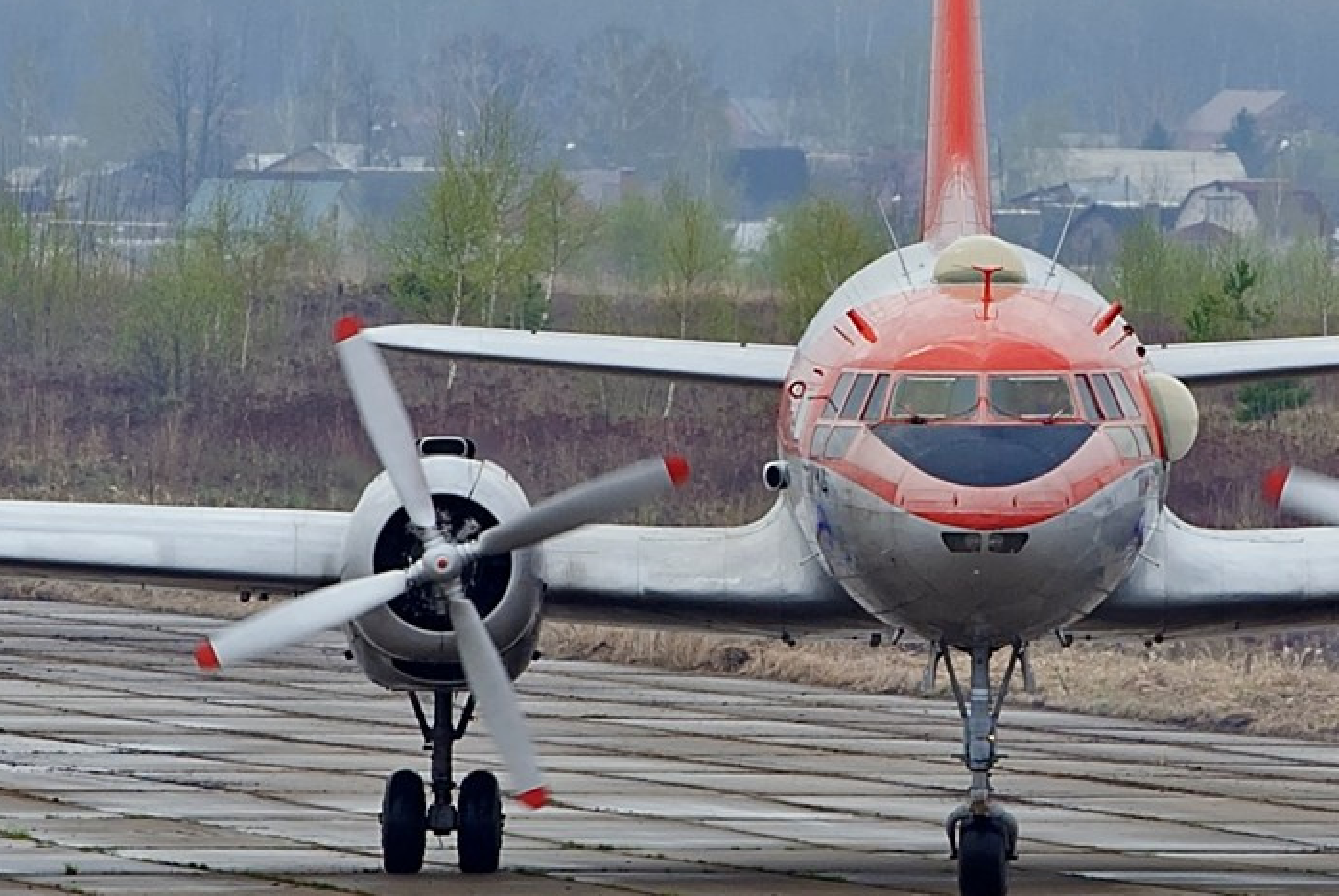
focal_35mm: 344
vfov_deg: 4.0
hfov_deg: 6.0
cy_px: 255
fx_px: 12808
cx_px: 955
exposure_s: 1/640
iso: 800
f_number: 9
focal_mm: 200
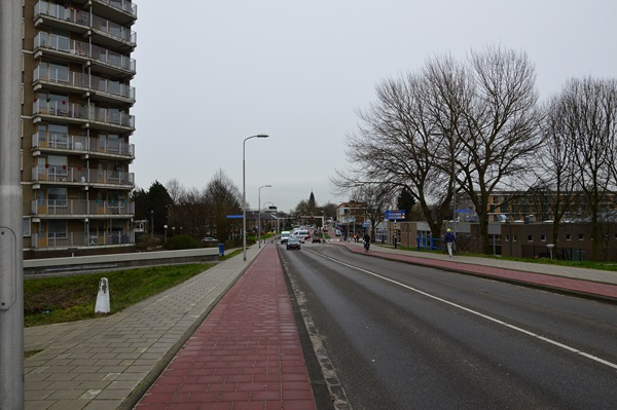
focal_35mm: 27
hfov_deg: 67.4
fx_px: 462
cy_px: 205
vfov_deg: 47.9
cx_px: 308
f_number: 7.1
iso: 800
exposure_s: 1/500
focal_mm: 18
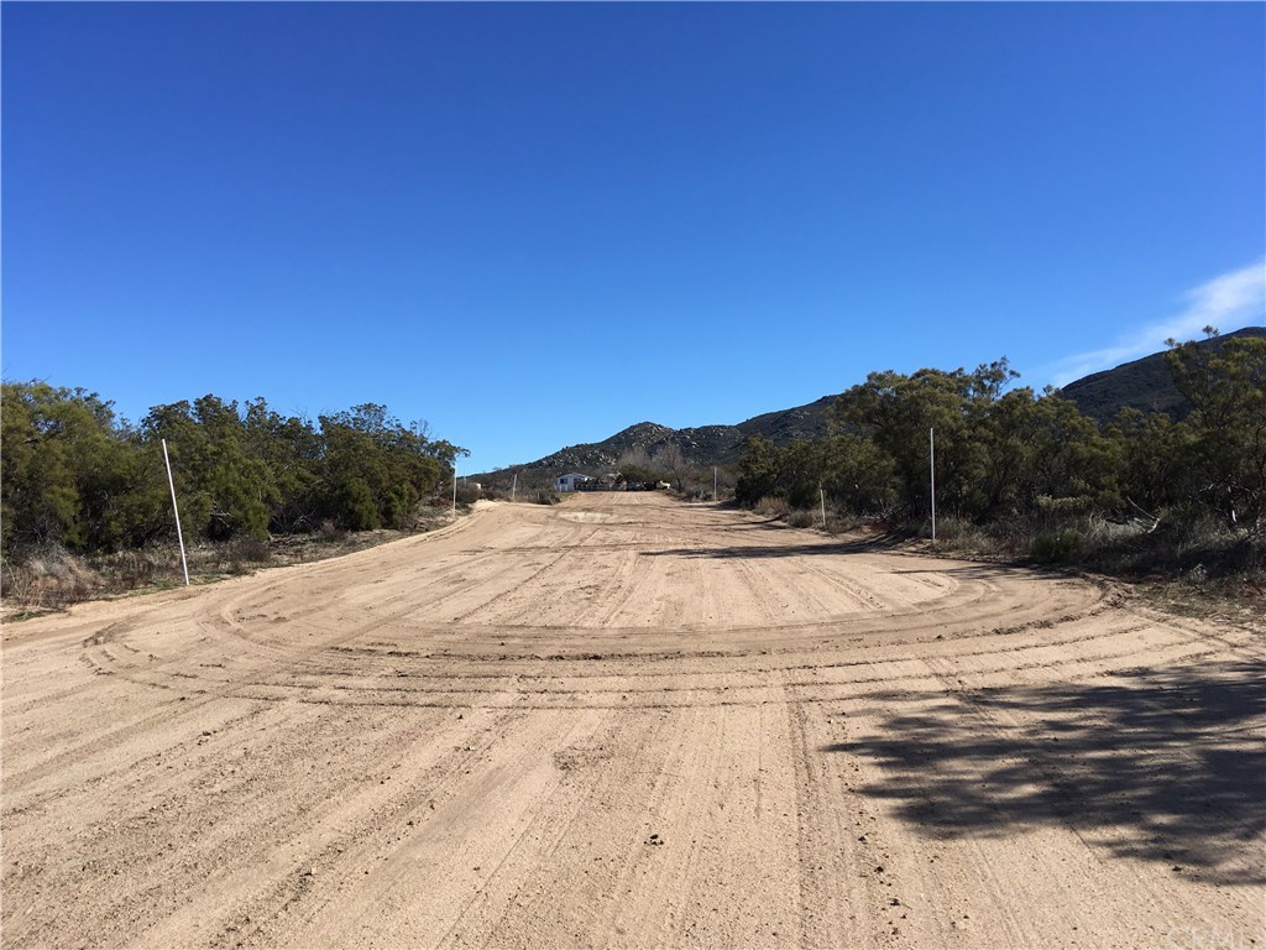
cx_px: 633
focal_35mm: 29
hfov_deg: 61.7
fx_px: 1061
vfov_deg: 48.2
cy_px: 475
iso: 25
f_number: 2.2
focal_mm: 4.15
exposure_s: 1/1425
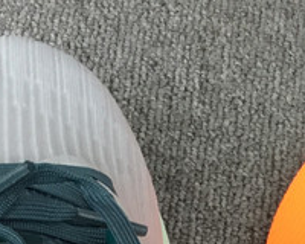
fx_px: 1228
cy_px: 478
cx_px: 311
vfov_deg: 10.5
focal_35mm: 136
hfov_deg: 13.9
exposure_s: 1/100
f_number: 2.4
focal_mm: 3.3
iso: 40
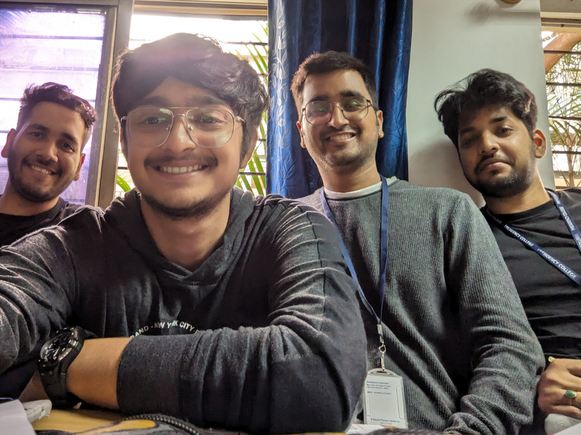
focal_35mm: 26
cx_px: 250
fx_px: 436
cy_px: 182
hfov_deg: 67.0
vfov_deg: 52.8
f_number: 2.2
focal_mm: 2.74
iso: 123
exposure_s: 1/33.3
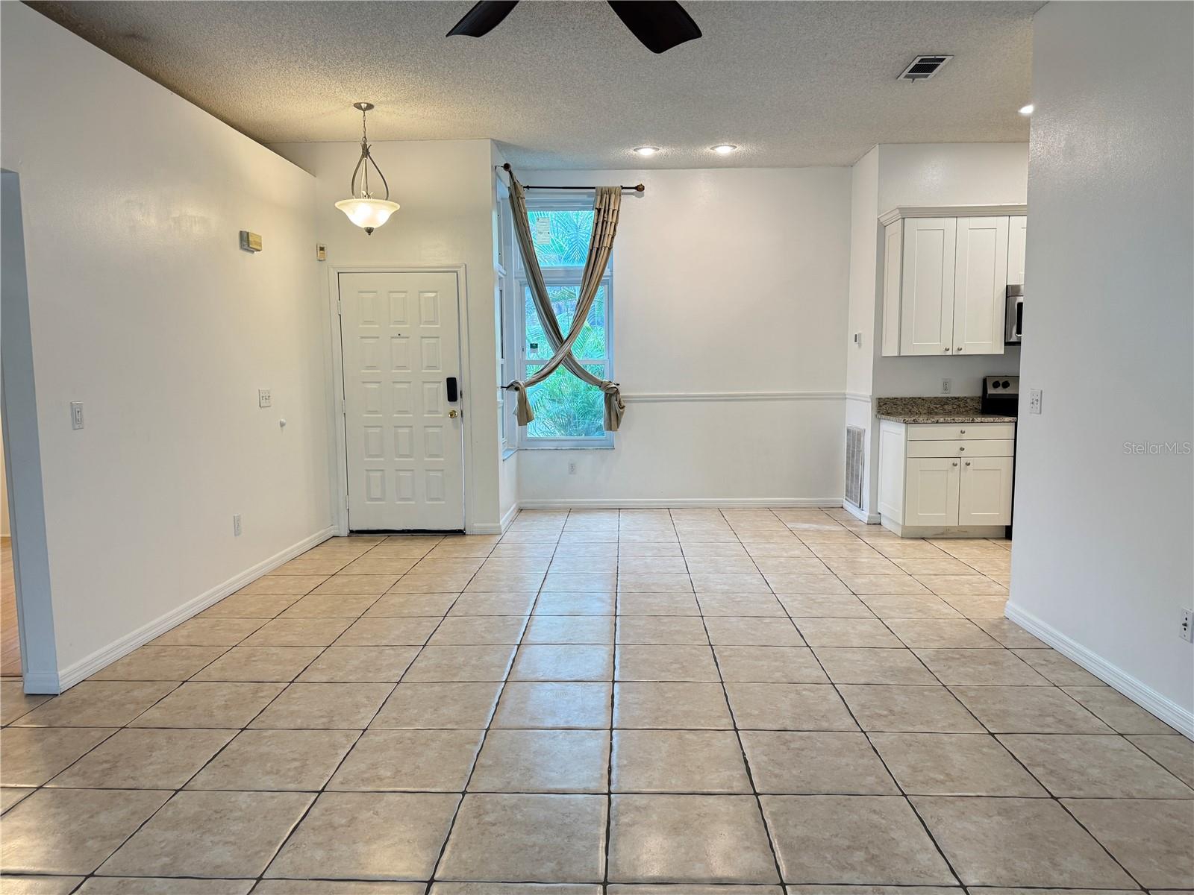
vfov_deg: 56.8
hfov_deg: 71.6
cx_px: 597
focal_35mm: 24
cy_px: 448
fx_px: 828
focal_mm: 6.76
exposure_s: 1/120
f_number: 1.78
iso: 160
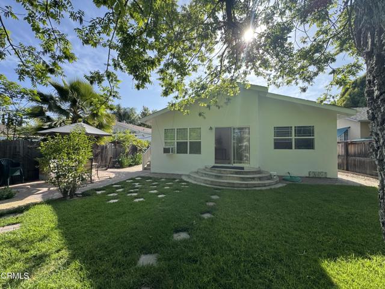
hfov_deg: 102.1
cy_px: 144
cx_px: 192
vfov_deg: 85.7
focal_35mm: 14
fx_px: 156
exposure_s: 1/675
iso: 40
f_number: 2.2
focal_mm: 2.22
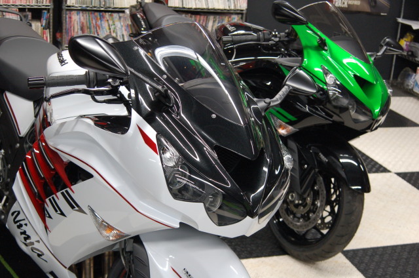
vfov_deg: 25.6
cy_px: 139
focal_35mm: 52
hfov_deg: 37.9
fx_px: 610
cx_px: 210
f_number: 4
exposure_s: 1/30
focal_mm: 35
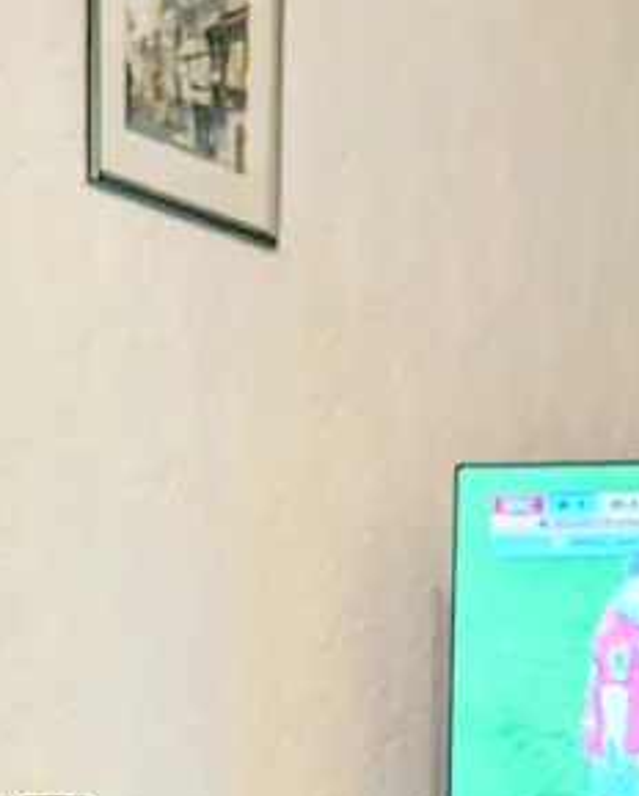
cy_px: 1341
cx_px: 213
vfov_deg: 18.8
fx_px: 1958
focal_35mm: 83
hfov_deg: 18.5
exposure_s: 1/50
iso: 20
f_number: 1.68
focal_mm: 6.9
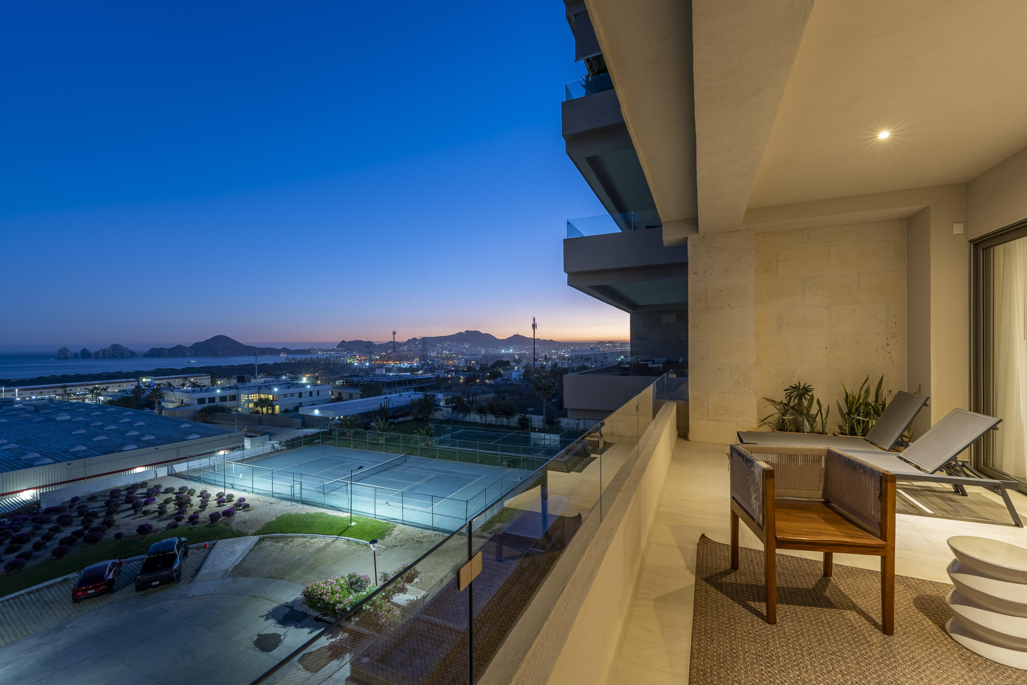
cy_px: 342
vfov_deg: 81.2
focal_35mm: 14
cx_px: 514
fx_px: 399
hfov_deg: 104.3
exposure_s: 1/4
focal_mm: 14
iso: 100
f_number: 8
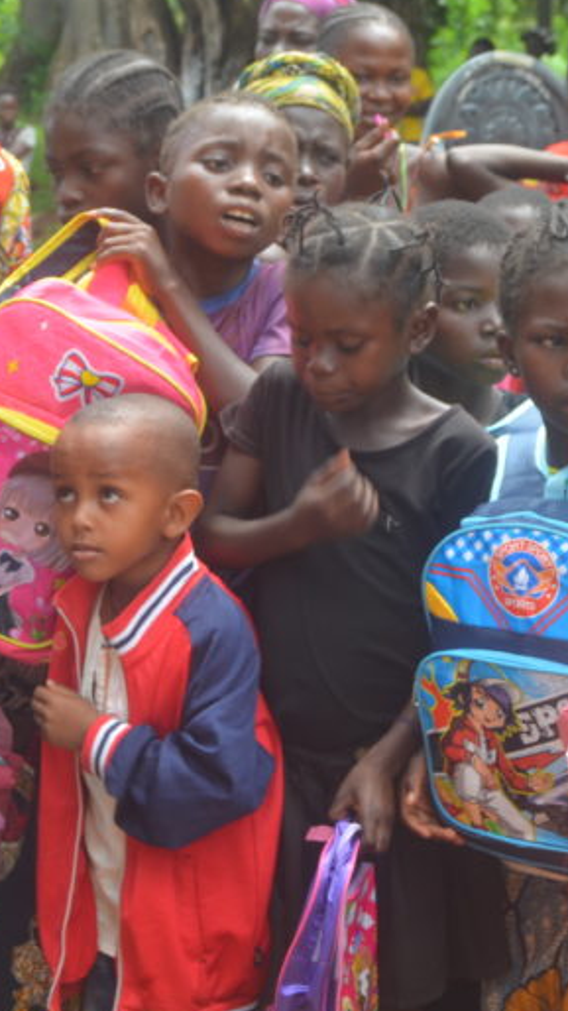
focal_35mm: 100
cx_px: 159
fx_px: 2678
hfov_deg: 12.1
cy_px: 543
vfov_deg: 21.4
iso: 100
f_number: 6.3
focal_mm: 32
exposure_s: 1/100
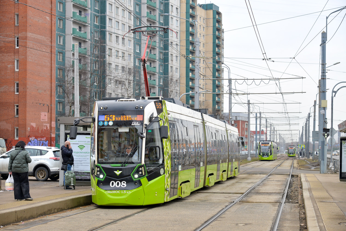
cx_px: 173
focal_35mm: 78
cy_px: 116
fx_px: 750
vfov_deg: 17.5
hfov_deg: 26.0
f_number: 7.1
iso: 500
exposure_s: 1/400
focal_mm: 78
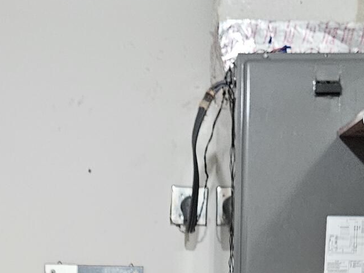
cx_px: 129
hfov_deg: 18.5
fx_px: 1114
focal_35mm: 106
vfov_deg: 12.2
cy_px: 558
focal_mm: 5.4
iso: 500
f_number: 1.8
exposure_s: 1/120
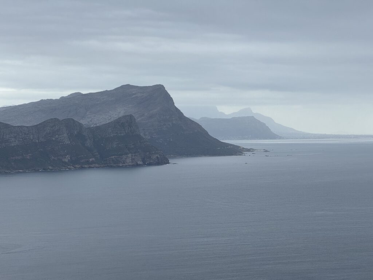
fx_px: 1293
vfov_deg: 12.3
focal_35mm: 120
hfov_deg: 16.4
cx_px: 186
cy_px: 140
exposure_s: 1/1167
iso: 50
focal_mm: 15.66
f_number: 2.8
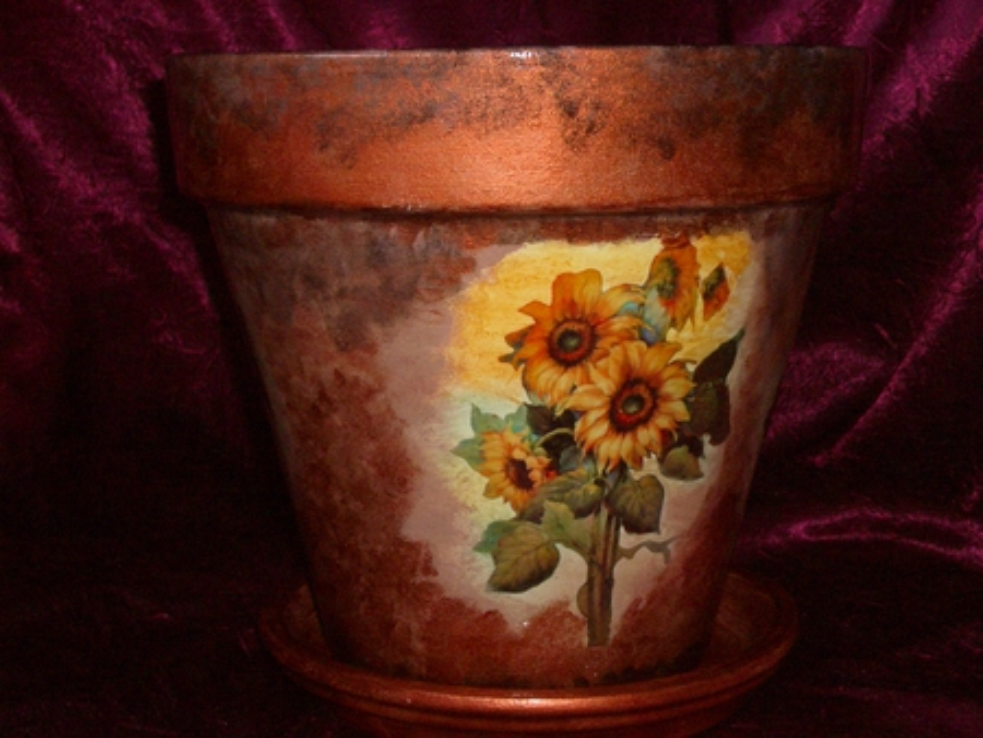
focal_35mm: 62
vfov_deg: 23.7
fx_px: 1762
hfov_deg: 31.2
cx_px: 492
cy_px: 369
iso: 200
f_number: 5.6
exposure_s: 1/60
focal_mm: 10.2
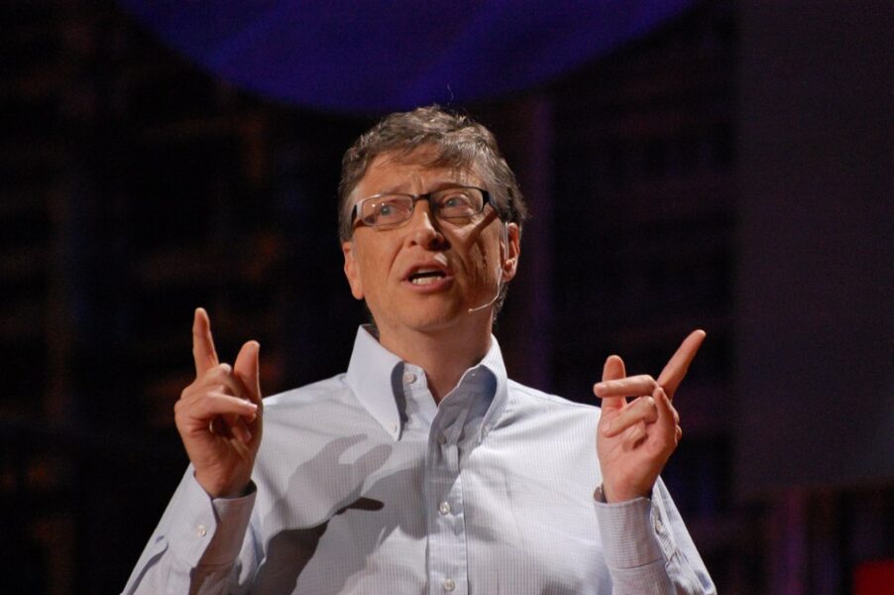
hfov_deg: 5.7
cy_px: 298
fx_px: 8933
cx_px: 447
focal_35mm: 360
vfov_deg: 3.8
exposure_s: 1/80
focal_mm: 240
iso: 1600
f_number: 5.6
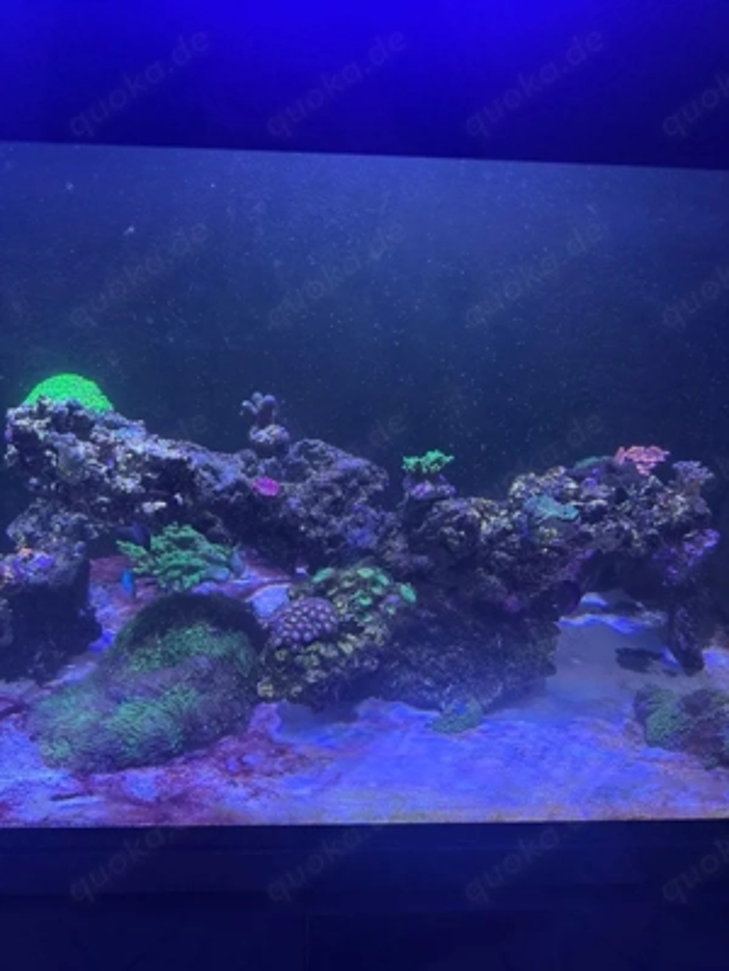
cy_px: 486
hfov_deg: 56.8
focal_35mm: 24
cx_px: 364
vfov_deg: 71.6
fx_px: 674
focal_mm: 6.76
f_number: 1.78
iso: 200
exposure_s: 1/74
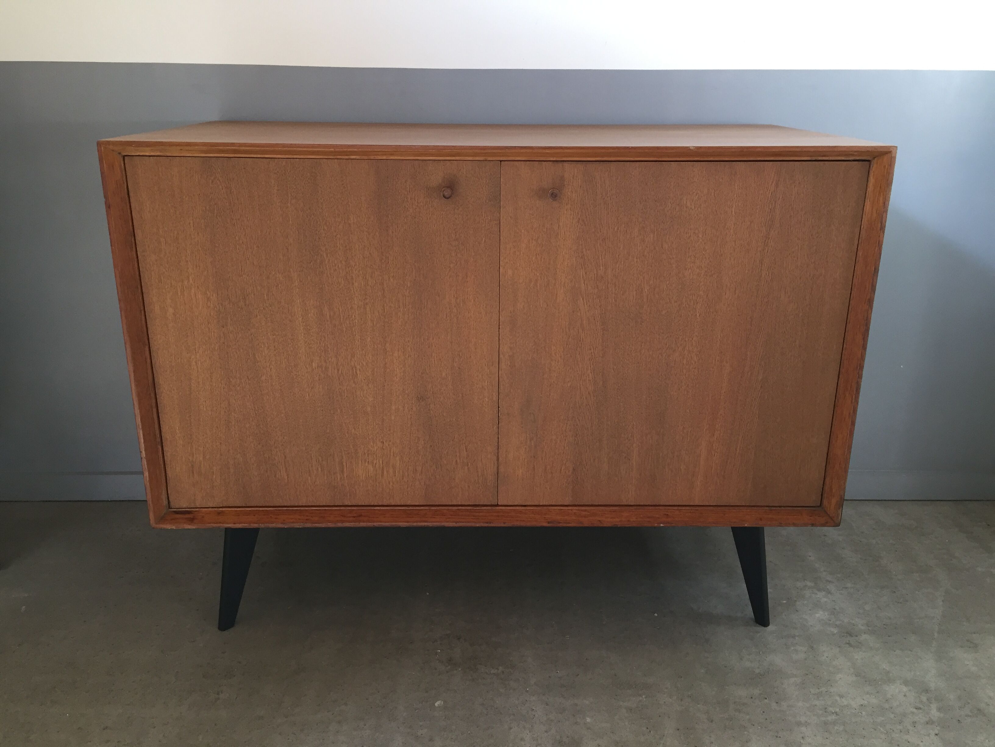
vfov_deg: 48.2
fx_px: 834
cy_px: 374
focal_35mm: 29
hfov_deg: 61.7
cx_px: 498
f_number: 2.2
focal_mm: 4.15
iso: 125
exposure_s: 1/33
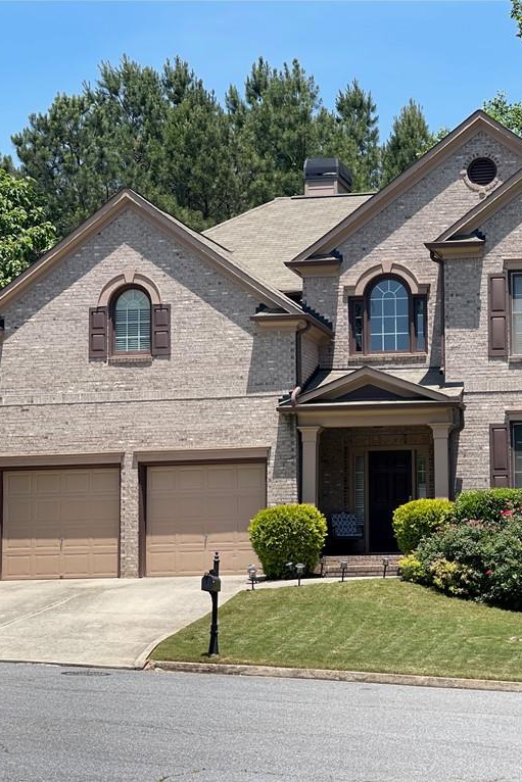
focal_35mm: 89
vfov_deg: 22.9
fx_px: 1935
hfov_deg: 15.3
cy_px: 391
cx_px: 380
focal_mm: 7.5
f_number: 2.2
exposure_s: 1/686
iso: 20
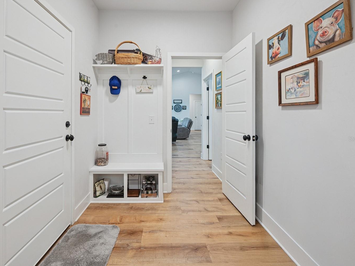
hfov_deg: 94.3
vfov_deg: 78.1
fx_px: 164
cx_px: 163
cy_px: 139
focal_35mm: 16
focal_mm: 14
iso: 400
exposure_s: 1/15
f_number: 9
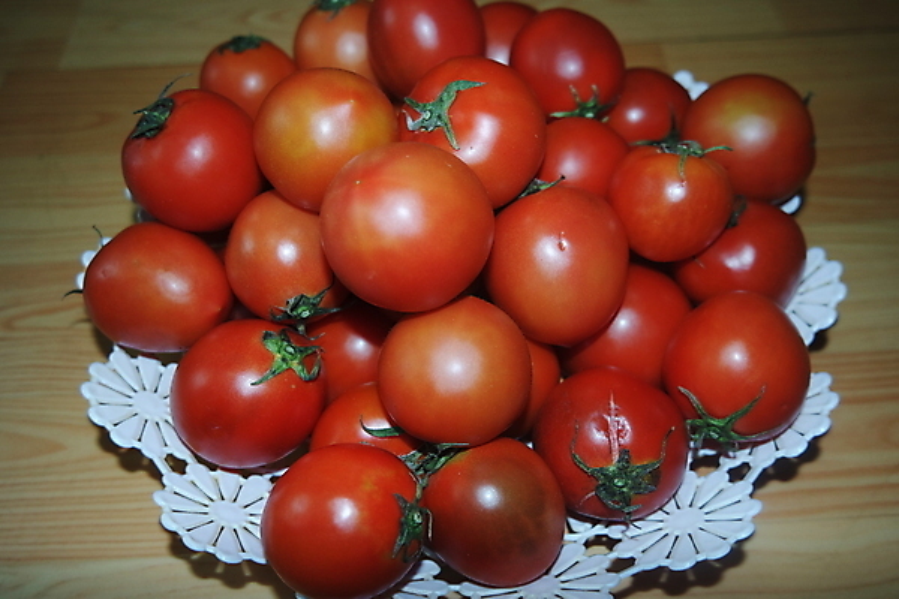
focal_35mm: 29
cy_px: 300
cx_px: 450
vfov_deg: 45.0
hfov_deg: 63.7
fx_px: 724
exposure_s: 1/40
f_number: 4
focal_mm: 19
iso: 200
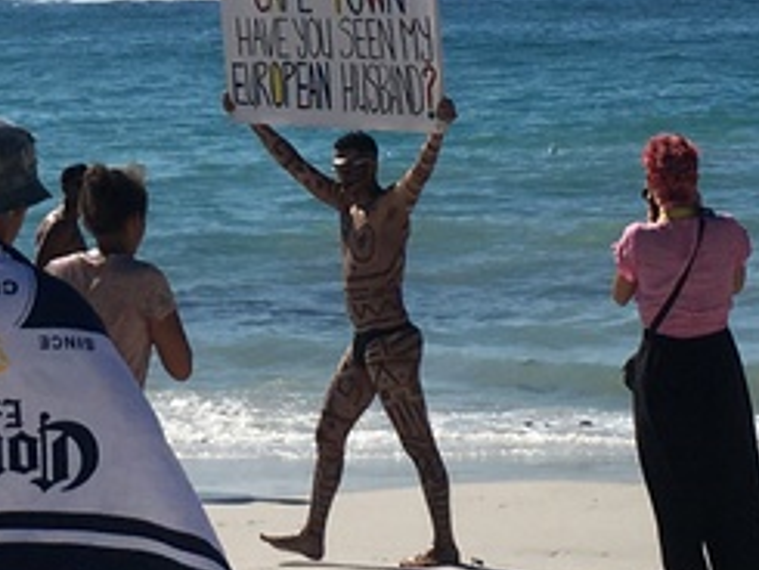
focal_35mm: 142
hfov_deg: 13.8
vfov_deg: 10.3
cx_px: 102
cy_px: -50
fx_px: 3115
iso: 25
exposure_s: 1/3846
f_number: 2.2
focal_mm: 4.15
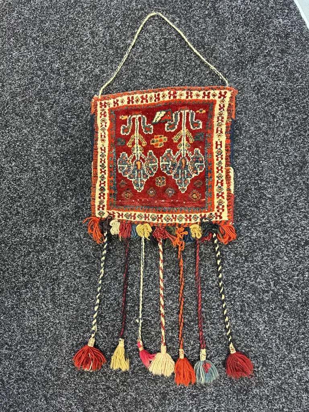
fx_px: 286
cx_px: 154
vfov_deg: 71.6
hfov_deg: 56.8
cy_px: 206
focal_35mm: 24
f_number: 1.78
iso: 400
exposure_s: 1/50
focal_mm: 6.86
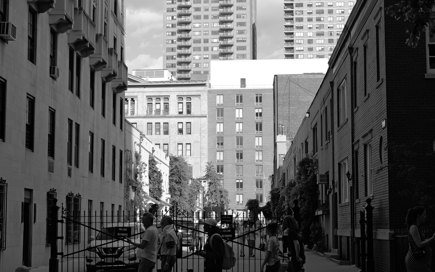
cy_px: 113
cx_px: 211
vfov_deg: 16.9
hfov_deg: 26.8
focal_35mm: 77
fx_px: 913
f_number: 7.1
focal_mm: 50
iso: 320
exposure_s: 1/640
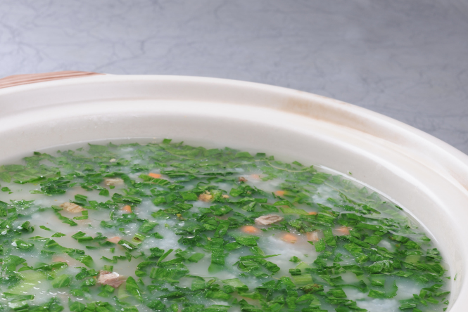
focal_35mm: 77
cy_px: 237
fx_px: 1001
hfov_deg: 26.2
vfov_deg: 17.6
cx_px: 183
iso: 100
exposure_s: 1/125
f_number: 14
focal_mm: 50
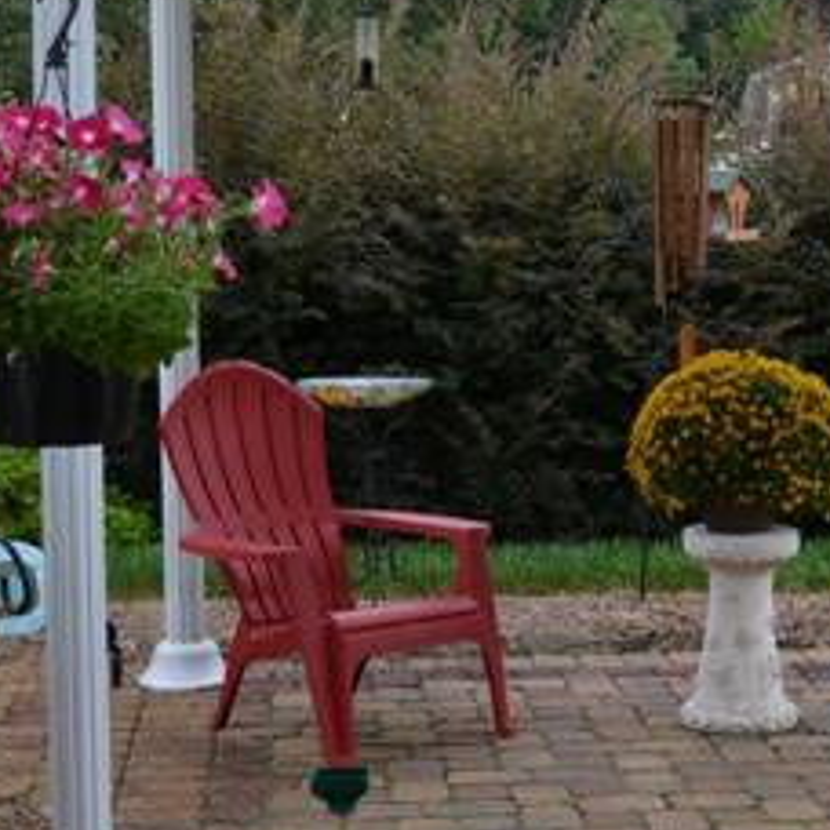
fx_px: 2333
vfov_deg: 20.2
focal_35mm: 86
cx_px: 710
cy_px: 373
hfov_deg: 19.9
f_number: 5.6
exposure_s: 1/125
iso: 180
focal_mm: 24
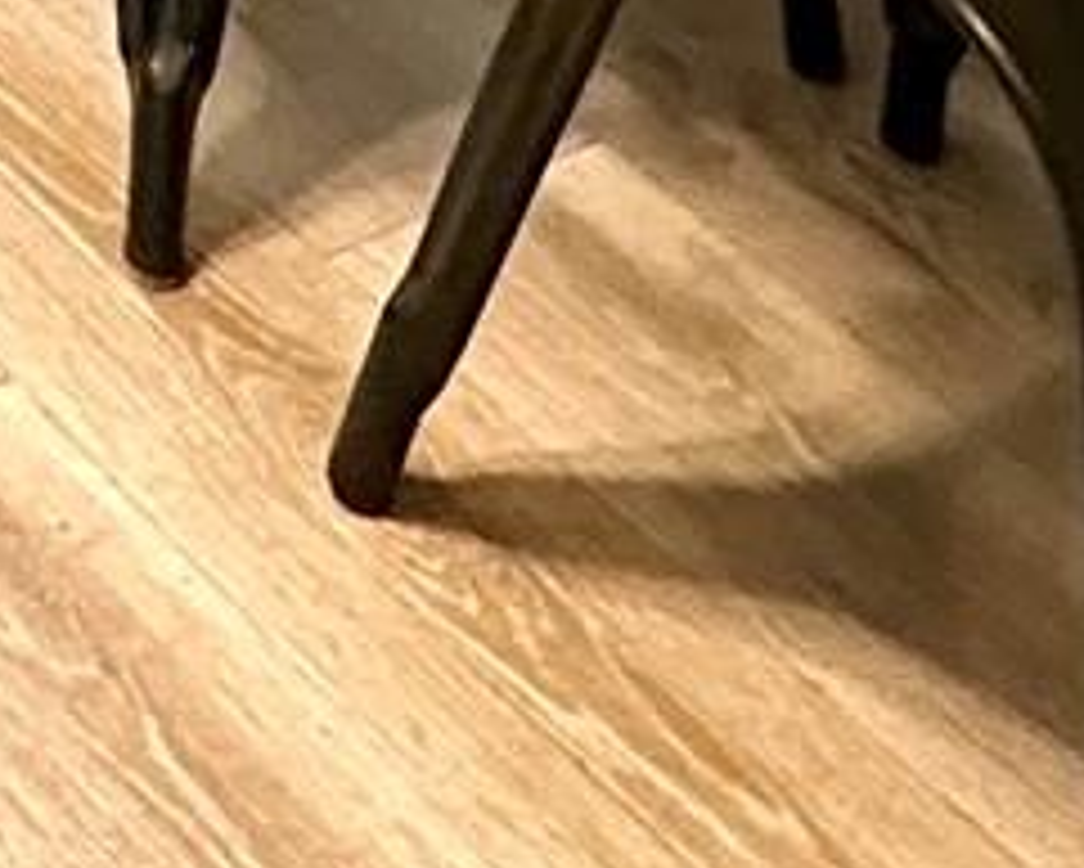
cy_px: -2199
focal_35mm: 116
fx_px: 3723
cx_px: -1035
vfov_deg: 8.9
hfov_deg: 14.1
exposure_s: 1/60
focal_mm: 2.22
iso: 640
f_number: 2.2
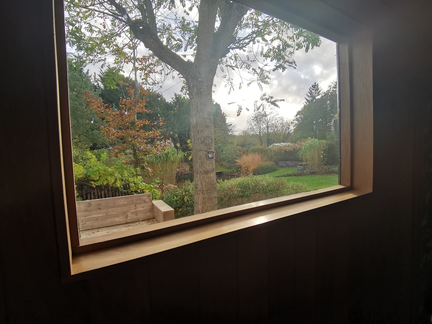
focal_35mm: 17
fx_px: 212
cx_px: 216
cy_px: 162
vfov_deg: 74.7
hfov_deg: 91.0
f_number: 2.2
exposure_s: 1/291
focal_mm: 2.26
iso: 50
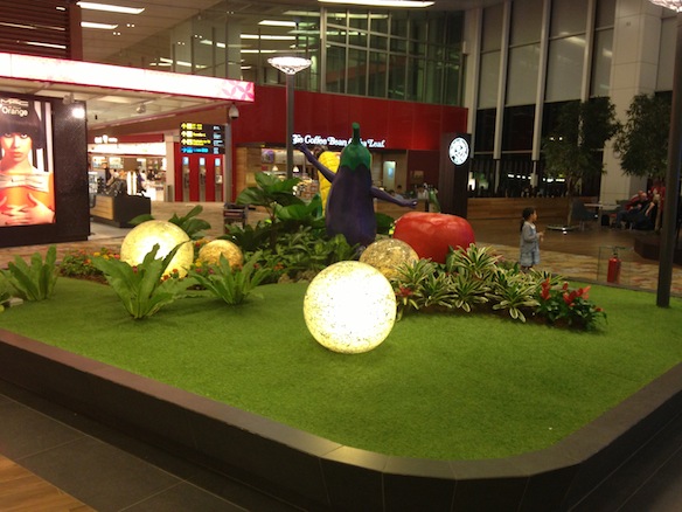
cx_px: 341
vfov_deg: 42.9
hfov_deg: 55.4
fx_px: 650
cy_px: 256
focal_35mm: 33
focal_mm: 4.13
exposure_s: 1/20
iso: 125
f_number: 2.4
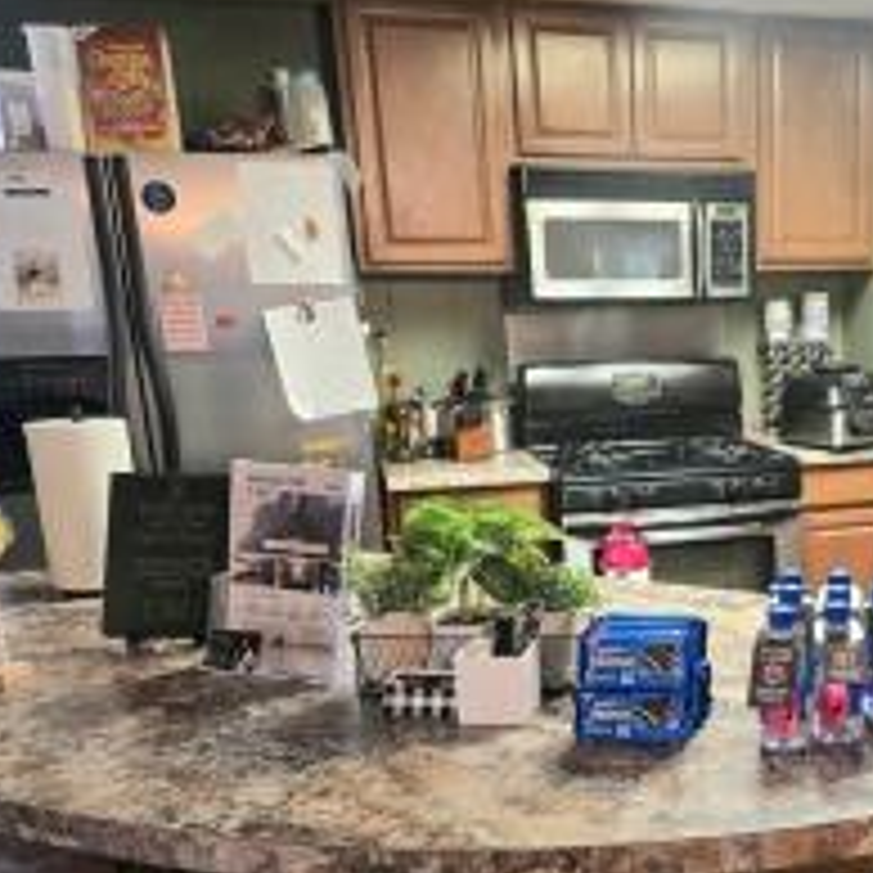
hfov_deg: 37.8
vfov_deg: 39.3
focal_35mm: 42
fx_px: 1198
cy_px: 621
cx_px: 756
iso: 800
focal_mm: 6.3
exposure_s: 1/120
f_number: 1.7
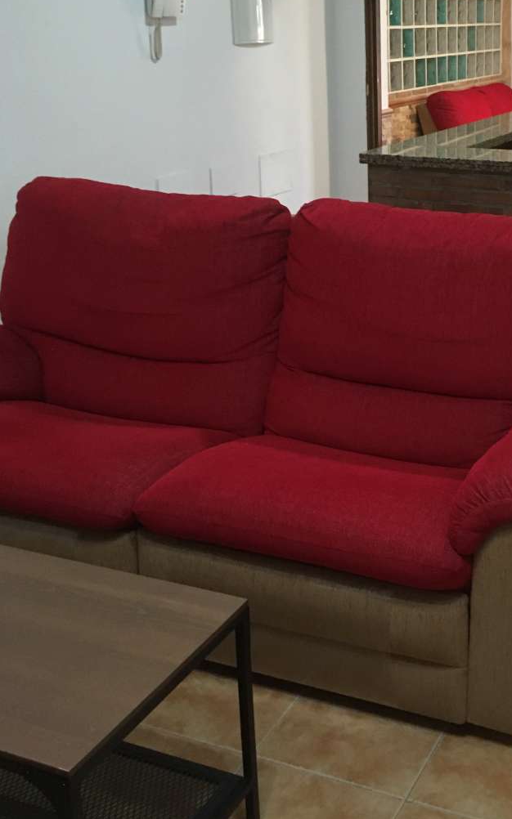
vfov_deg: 42.9
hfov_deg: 27.3
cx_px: 433
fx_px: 1027
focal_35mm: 46
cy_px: 277
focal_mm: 4.15
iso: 250
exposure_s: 1/33
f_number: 2.2
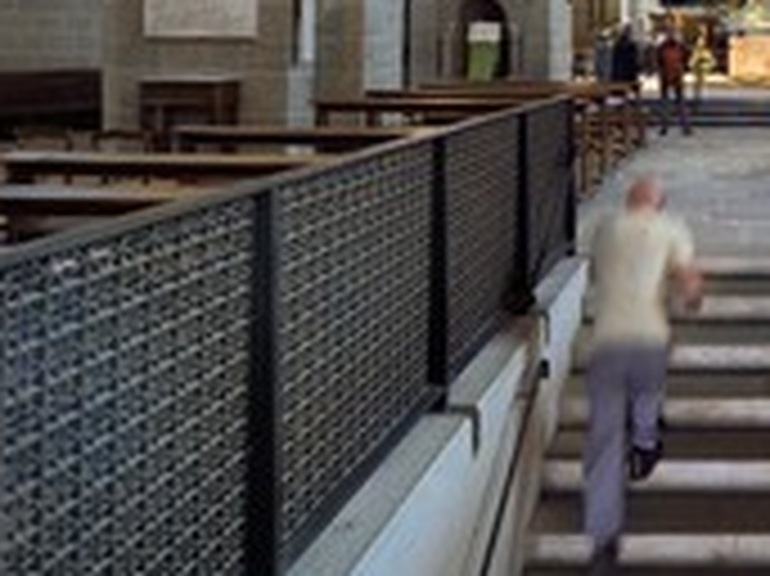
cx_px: 747
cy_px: 36
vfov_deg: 39.2
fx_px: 734
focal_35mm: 33
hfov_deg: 47.3
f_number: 8
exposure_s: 1/10
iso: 1600
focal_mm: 14
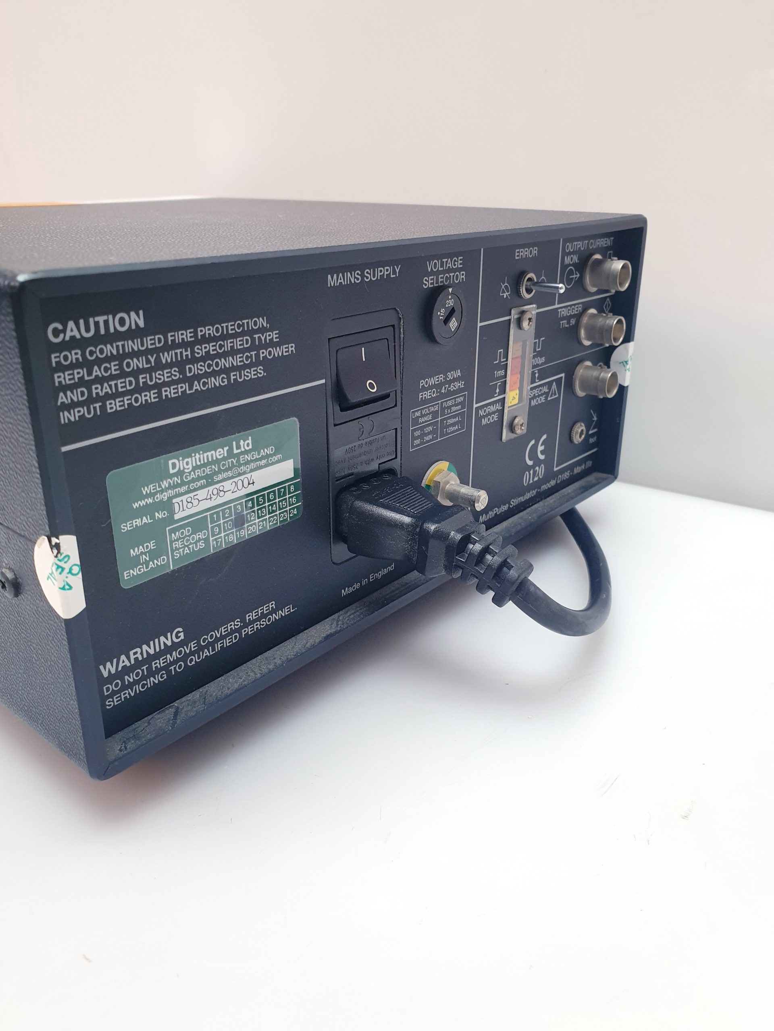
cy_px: 516
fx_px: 775
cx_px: 387
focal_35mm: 26
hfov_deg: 53.1
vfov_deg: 67.3
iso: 200
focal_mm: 4.3
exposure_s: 1/50
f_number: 2.4
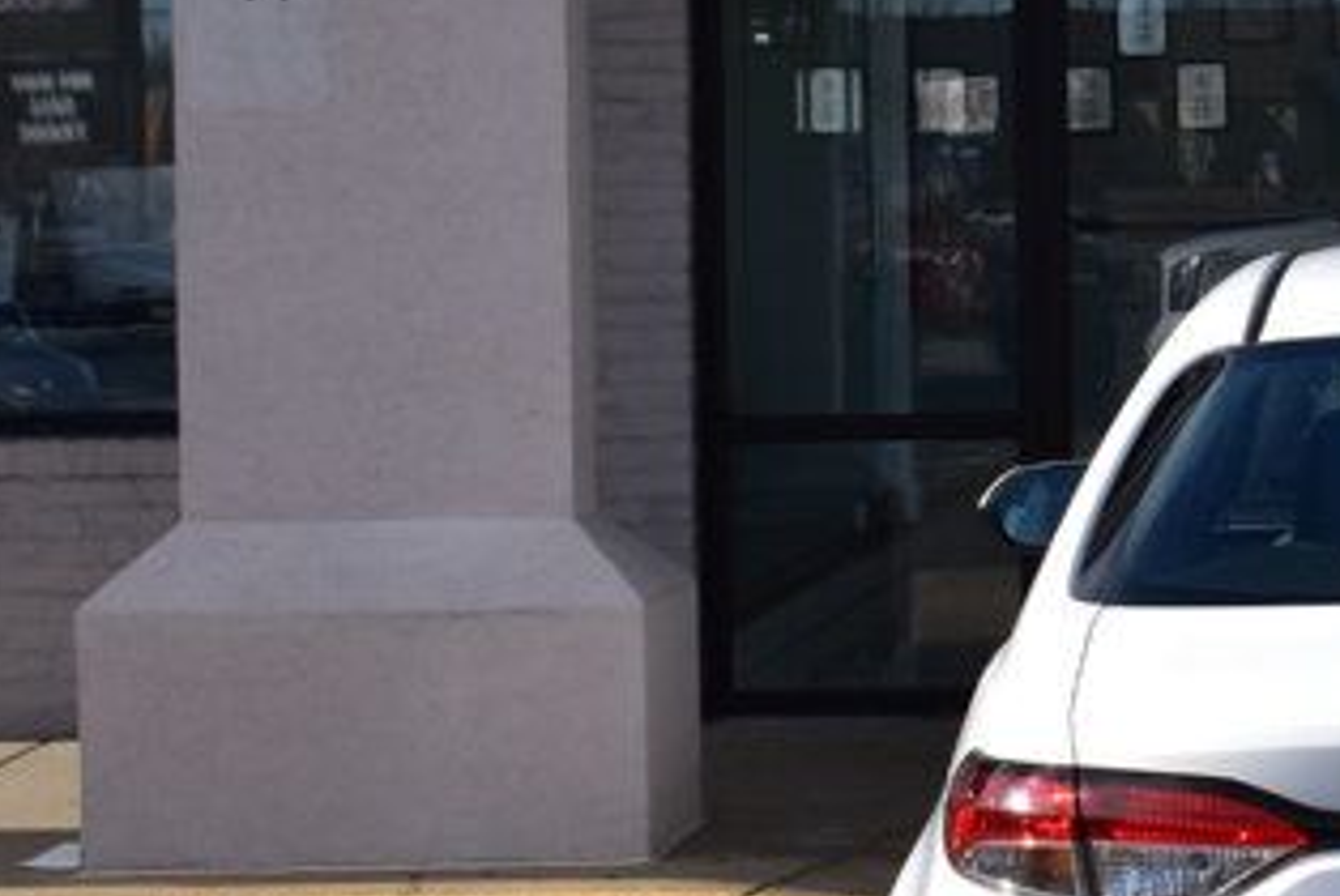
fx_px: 4731
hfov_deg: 15.2
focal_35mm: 127
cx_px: 1878
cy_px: 260
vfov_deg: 10.8
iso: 360
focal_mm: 26
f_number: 11
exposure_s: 1/500
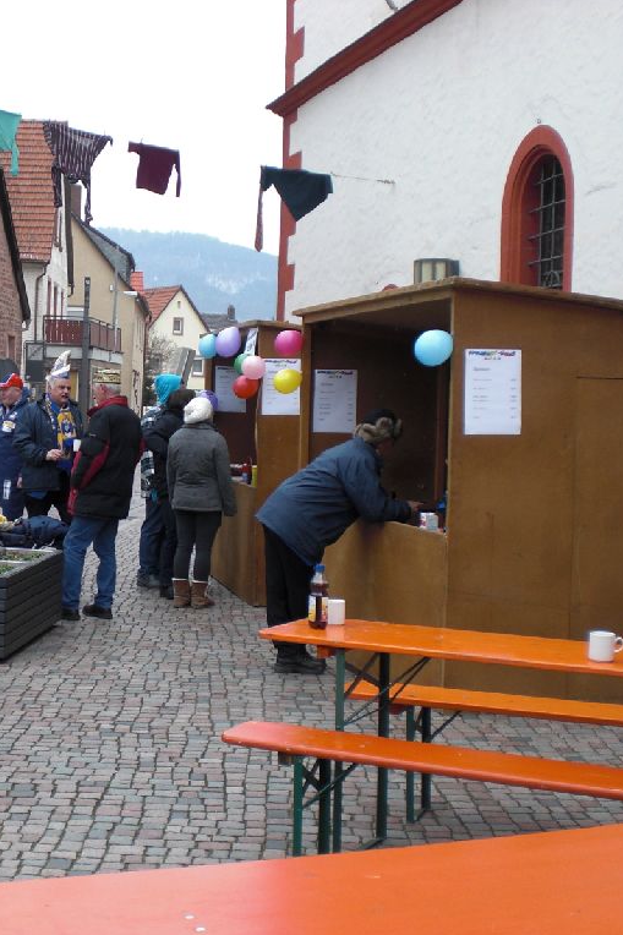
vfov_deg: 37.5
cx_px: 110
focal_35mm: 53
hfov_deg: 25.0
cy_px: 468
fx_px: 1376
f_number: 3.1
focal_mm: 6.3
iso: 64
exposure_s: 1/100
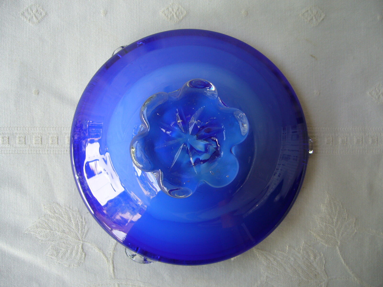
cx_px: 192
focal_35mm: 35
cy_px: 144
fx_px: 387
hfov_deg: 52.6
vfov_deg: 40.7
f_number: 2.8
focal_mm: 5.8
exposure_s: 1/80
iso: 80
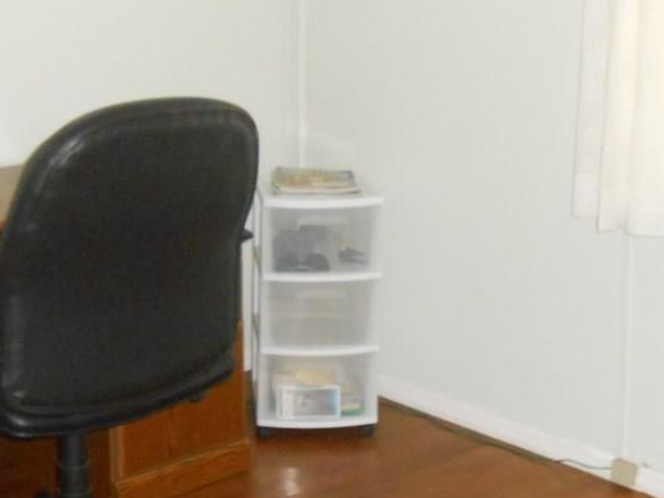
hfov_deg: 28.1
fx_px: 1324
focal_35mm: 69
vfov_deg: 21.1
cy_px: 108
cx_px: 259
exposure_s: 1/30
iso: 800
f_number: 4.2
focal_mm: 6.8
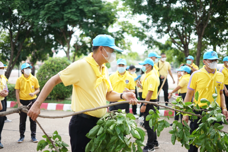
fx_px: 317
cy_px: 76
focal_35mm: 50
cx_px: 114
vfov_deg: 27.0
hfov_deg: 39.6
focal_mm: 50
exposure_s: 1/3200
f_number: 1.8
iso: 400
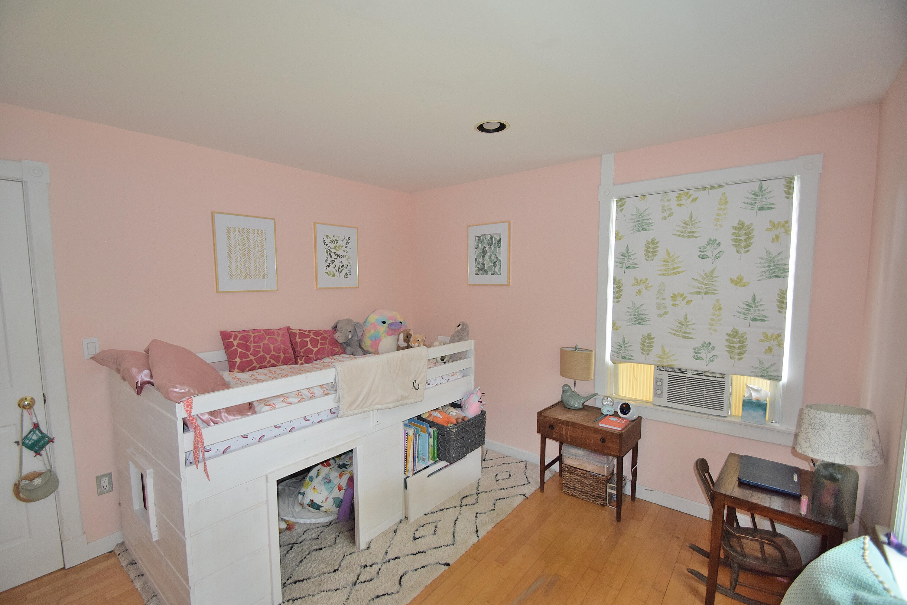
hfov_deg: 100.4
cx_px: 454
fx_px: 378
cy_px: 302
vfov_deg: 77.3
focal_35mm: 15
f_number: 3.5
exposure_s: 1/60
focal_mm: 10
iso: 1400
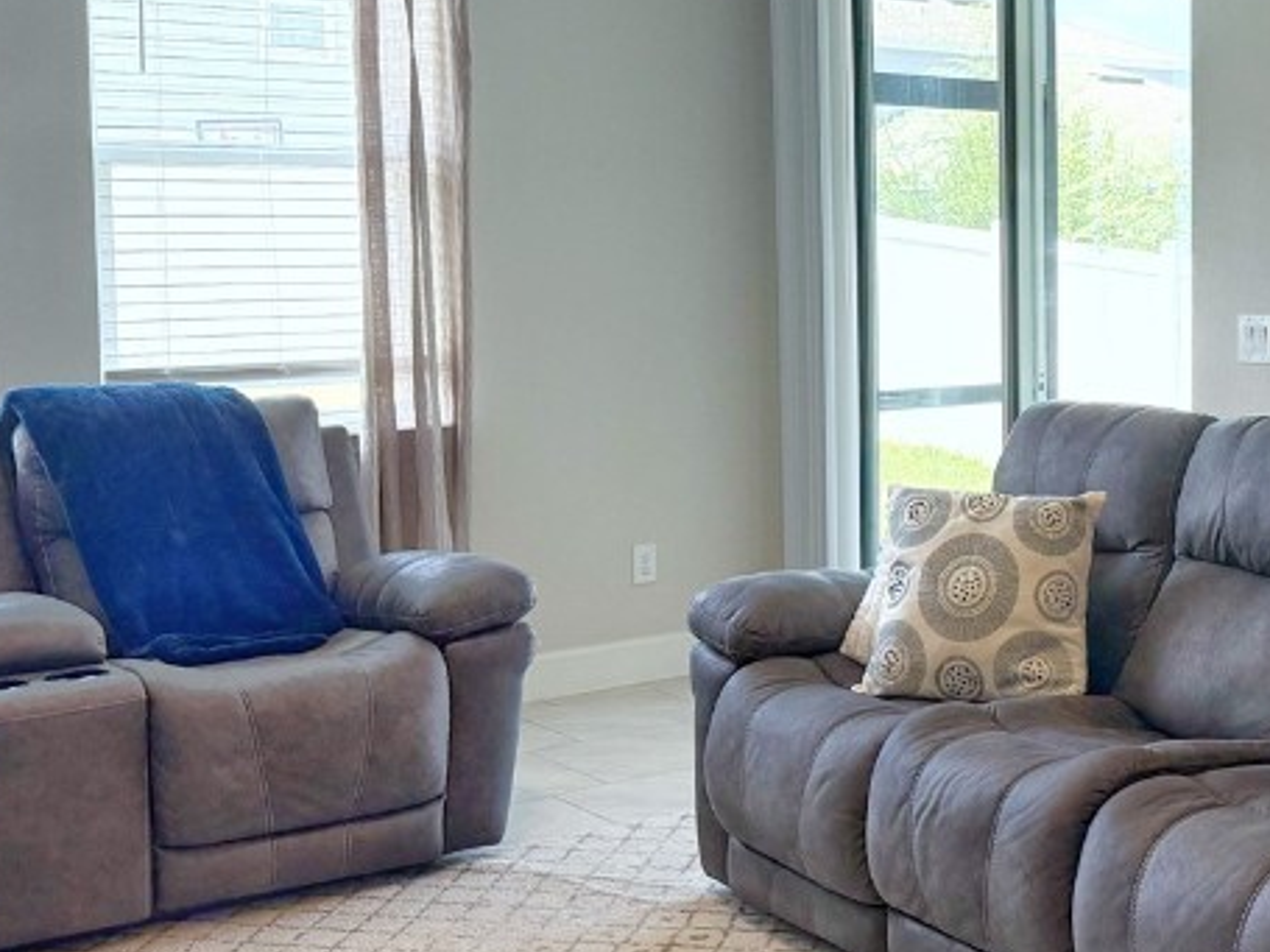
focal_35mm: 54
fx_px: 1981
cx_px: 1170
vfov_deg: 26.9
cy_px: 360
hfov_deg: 33.5
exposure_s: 1/226
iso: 200
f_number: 1.78
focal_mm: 6.76
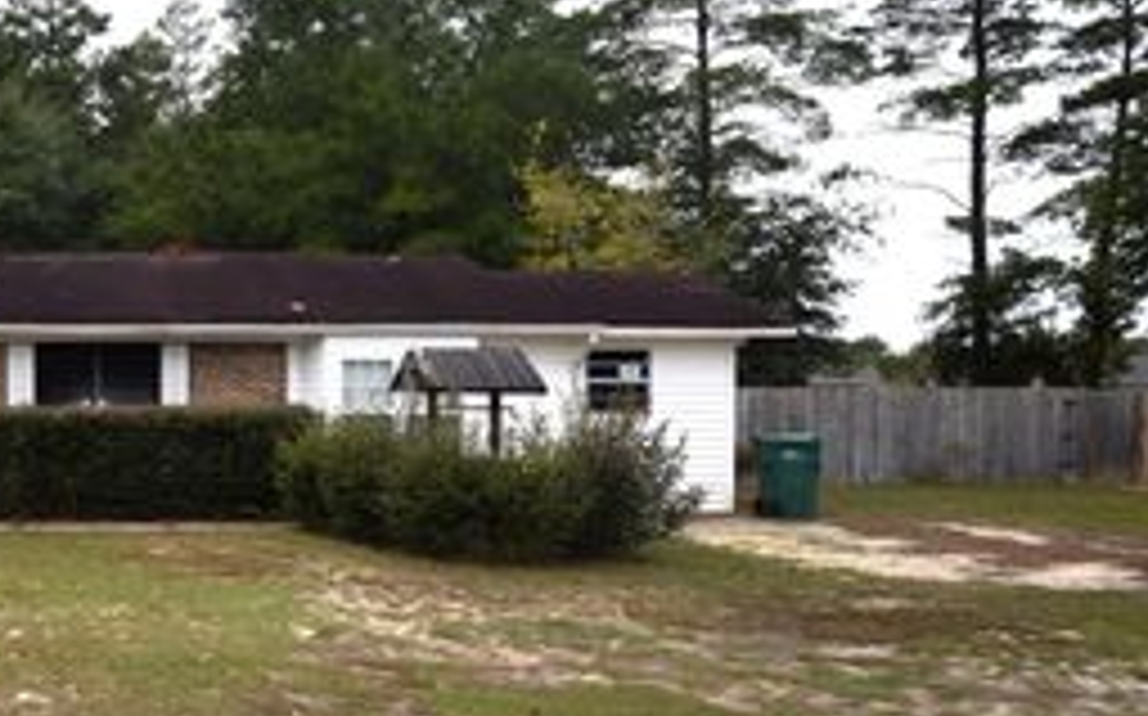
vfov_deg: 35.2
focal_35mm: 36
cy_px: 399
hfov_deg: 46.8
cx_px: 50
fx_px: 1126
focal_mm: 12
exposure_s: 1/125
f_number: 5.6
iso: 100
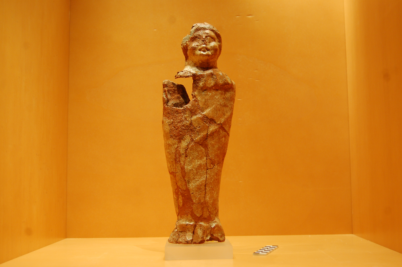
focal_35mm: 48
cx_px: 201
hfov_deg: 41.1
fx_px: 536
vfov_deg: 28.0
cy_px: 134
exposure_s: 1/13
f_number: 4.5
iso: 800
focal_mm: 32
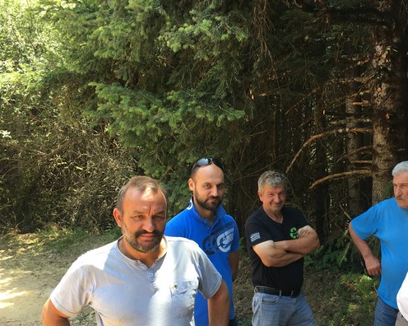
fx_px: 531
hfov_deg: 41.2
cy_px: 235
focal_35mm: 44
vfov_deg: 33.6
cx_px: 286
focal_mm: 4.15
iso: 25
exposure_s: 1/102
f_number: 2.2
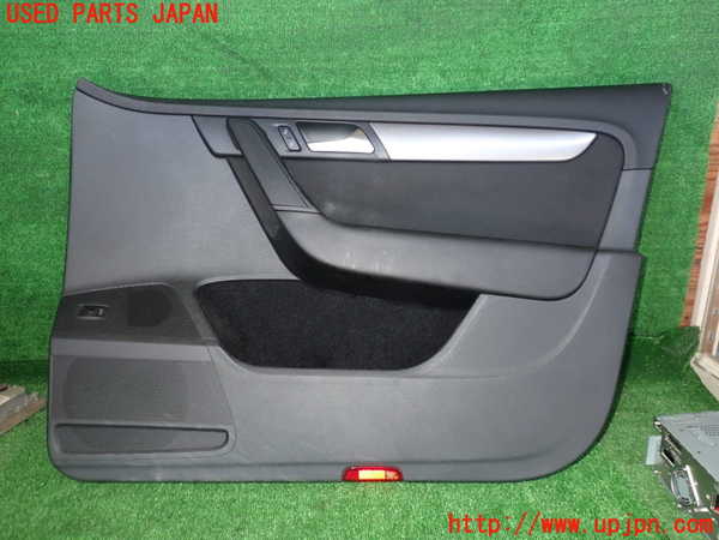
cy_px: 270
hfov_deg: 60.0
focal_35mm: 30
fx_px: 623
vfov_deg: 46.8
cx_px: 360
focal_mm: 5.4
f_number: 2.3
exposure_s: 1/60
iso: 200
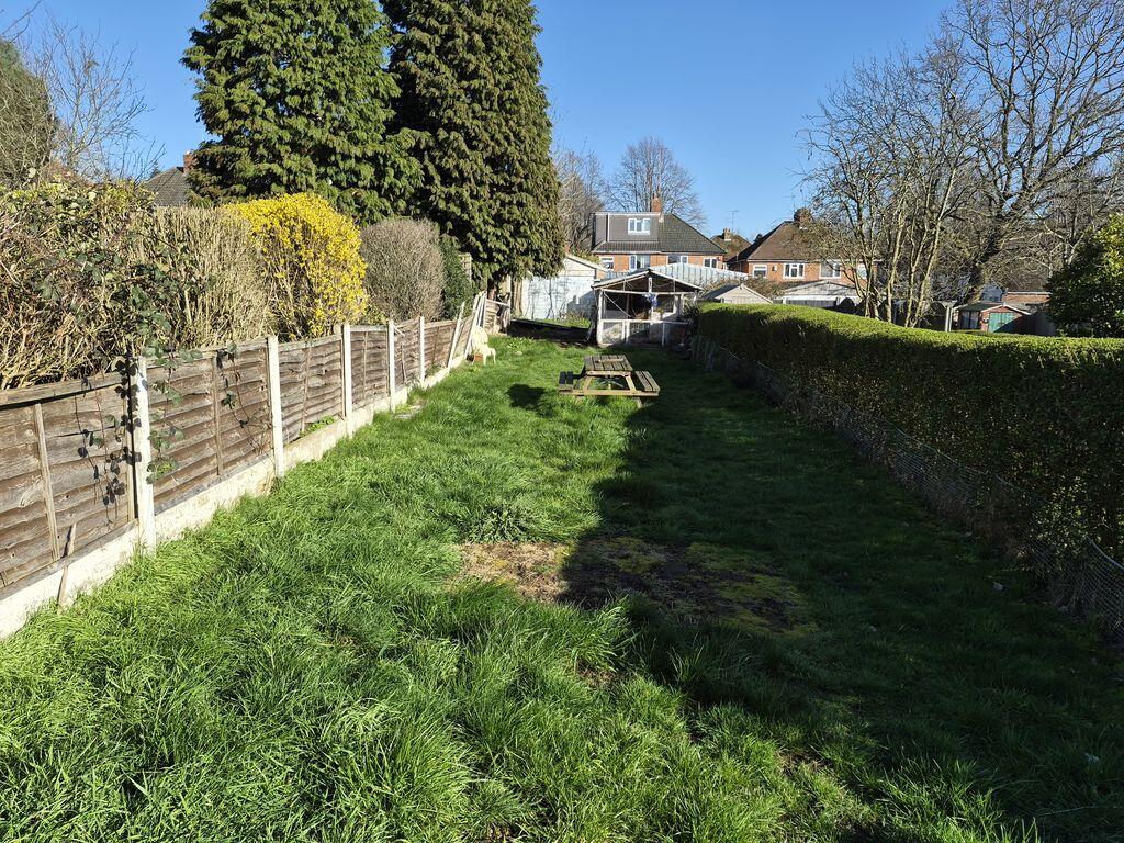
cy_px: 422
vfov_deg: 58.9
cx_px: 562
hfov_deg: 73.9
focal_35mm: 23
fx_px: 747
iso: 80
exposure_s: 1/3000
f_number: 1.8
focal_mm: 5.4
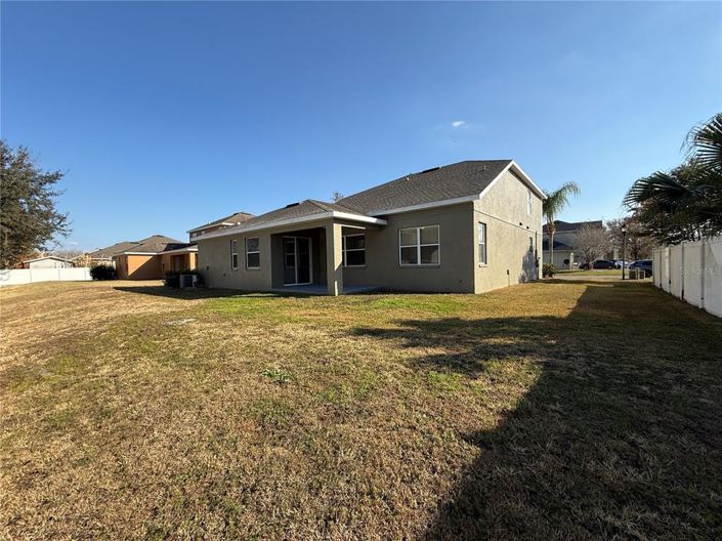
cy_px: 270
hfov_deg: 102.1
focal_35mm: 14
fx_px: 292
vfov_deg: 85.6
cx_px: 361
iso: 50
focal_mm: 2.22
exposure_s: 1/1105
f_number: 2.2
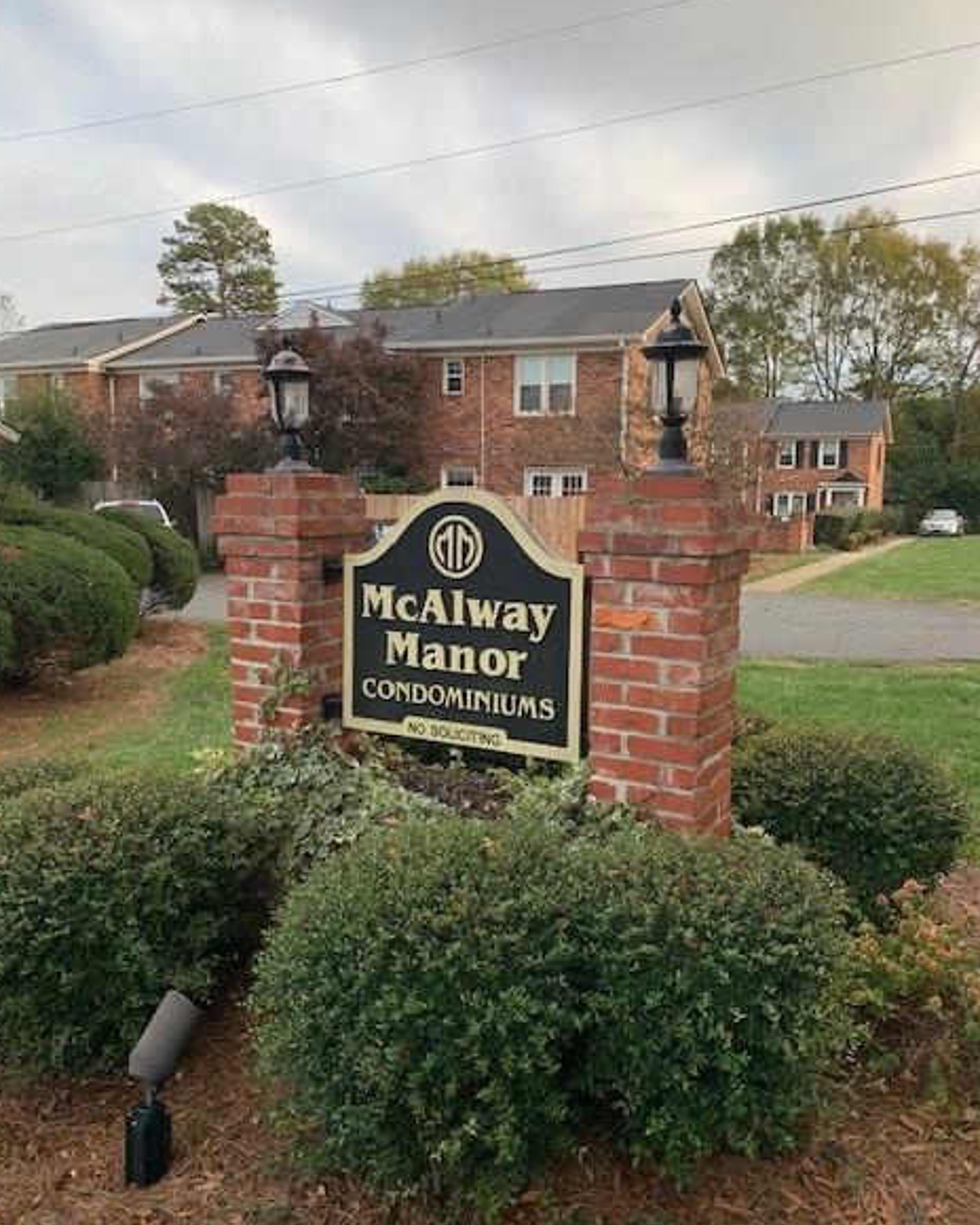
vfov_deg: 62.2
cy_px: 634
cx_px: 477
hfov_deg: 51.5
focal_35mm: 28
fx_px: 1015
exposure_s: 1/802
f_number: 1.8
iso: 25
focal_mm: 4.25
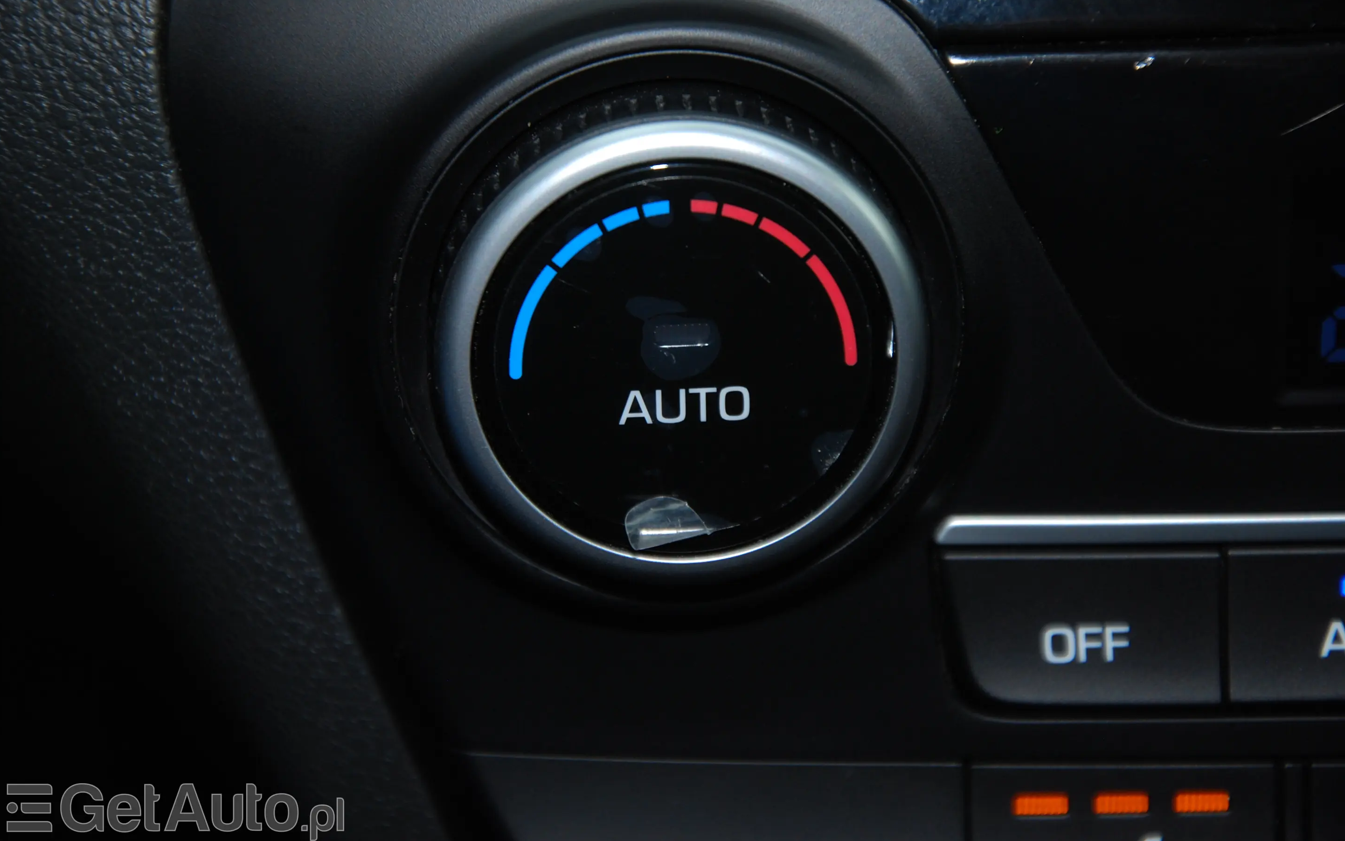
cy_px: 397
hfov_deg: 13.0
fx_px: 5921
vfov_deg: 8.1
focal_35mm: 162
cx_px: 670
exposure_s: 1/60
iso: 200
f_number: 5.6
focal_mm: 105
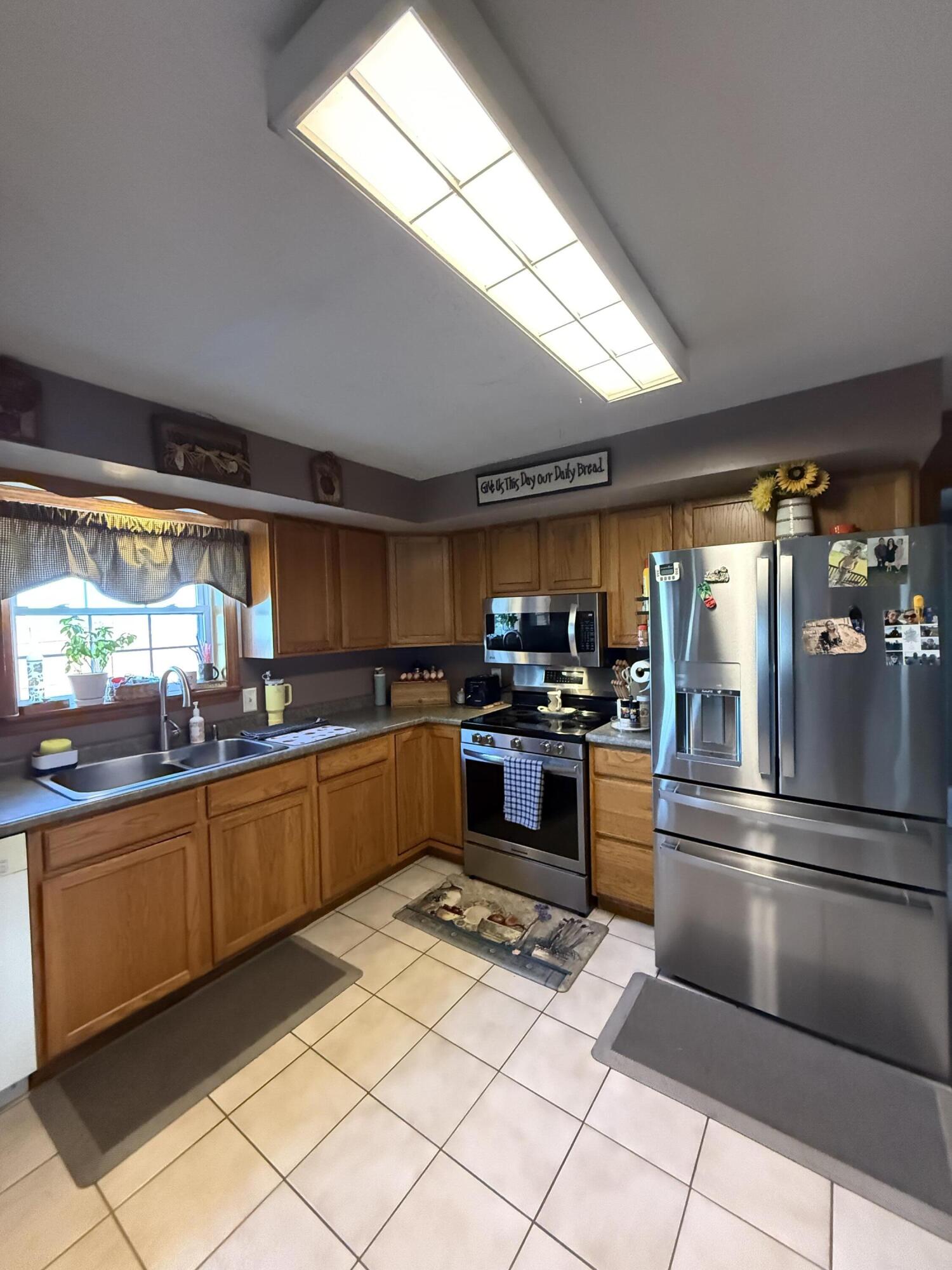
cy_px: 635
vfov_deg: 102.1
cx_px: 476
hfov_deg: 85.7
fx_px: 513
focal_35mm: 14
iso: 1250
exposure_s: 1/60
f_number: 2.2
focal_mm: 2.22
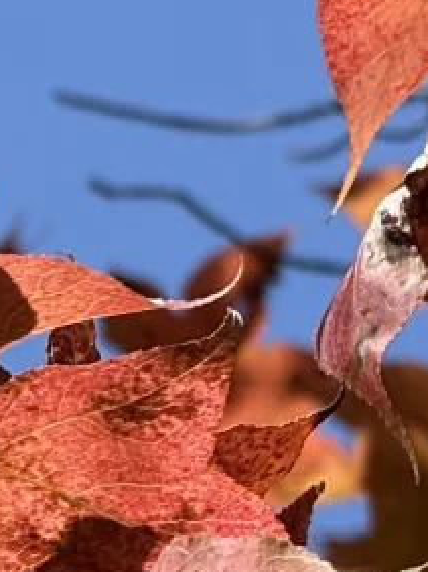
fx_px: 10121
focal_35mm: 613
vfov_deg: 3.2
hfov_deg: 2.4
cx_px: 101
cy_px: -209
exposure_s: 1/533
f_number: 2.8
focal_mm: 15.66
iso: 50
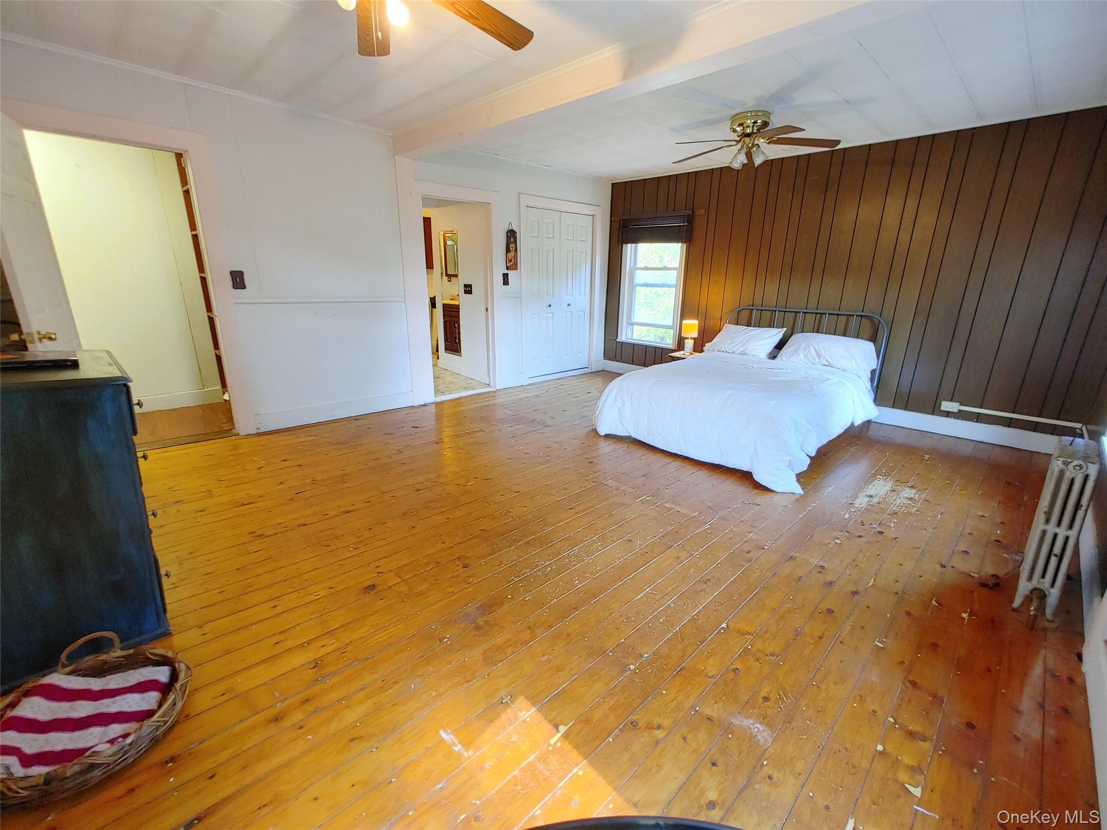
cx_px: 554
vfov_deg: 81.7
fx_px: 480
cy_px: 415
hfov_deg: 98.2
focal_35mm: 15
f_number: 1.9
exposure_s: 1/20
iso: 400
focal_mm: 1.78
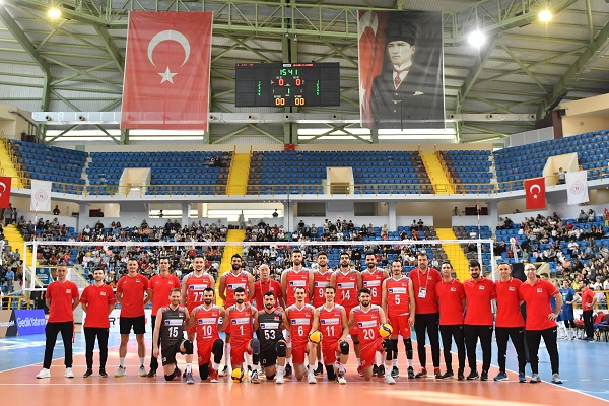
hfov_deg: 53.1
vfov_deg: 36.9
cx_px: 304
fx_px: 609
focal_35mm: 36
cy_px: 203
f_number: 2.8
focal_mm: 24
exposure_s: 1/2500
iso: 1600
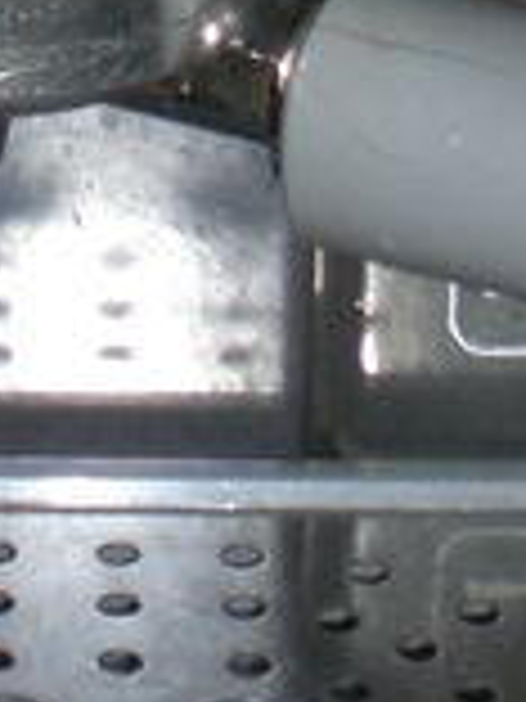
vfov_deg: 7.9
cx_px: 139
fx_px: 4923
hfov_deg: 6.1
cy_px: -549
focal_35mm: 243
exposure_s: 1/60
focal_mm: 6.3
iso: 100
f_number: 3.1
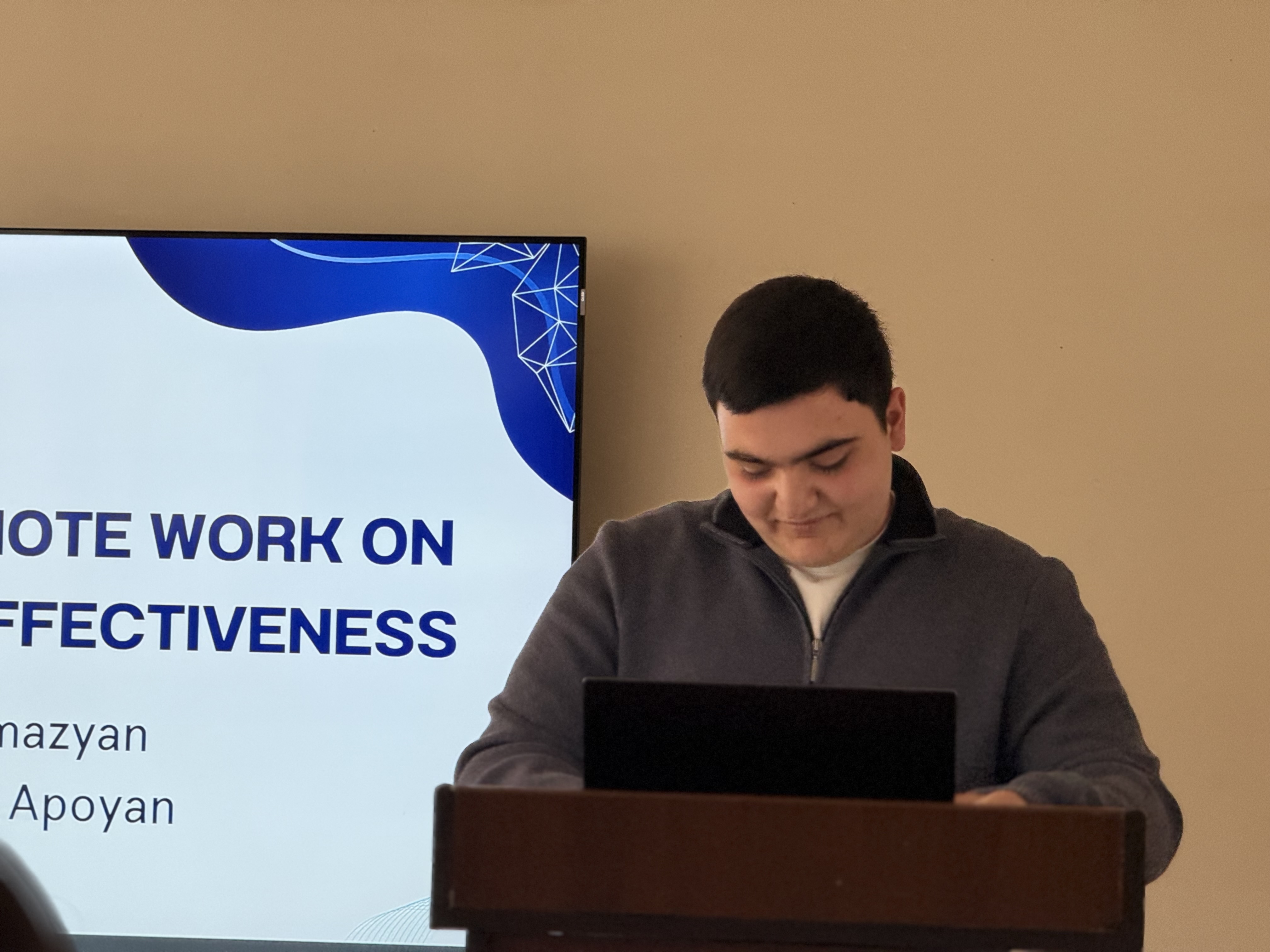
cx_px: 635
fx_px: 4403
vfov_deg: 12.3
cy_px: 476
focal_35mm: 120
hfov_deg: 16.4
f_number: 2.8
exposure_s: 1/99
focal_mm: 15.66
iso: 320
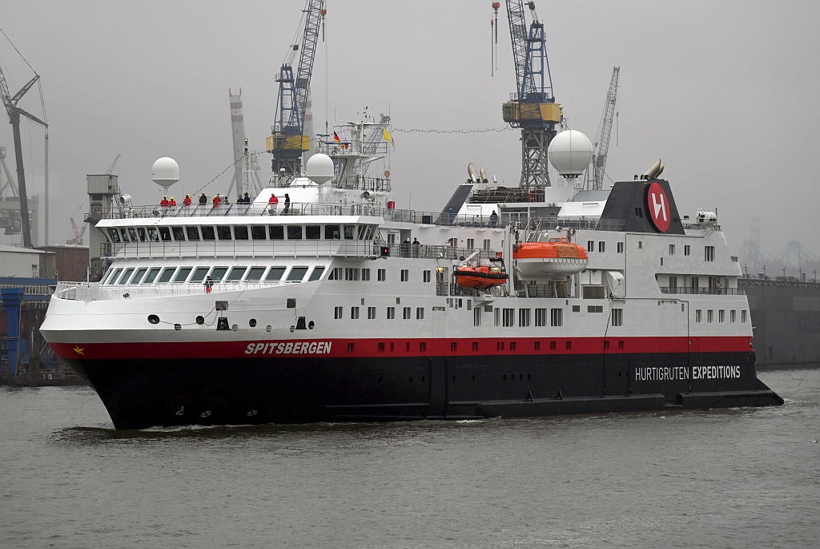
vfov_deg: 11.4
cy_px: 274
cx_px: 410
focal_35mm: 120
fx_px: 2736
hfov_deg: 17.0
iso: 200
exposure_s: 1/500
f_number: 4
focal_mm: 120
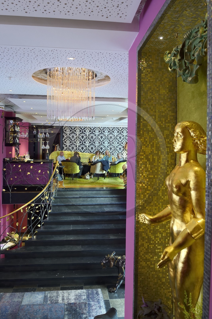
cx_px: 106
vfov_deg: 73.8
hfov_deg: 53.1
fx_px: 212
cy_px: 160
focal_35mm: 24
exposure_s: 1/15
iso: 800
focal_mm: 24
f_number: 4.5
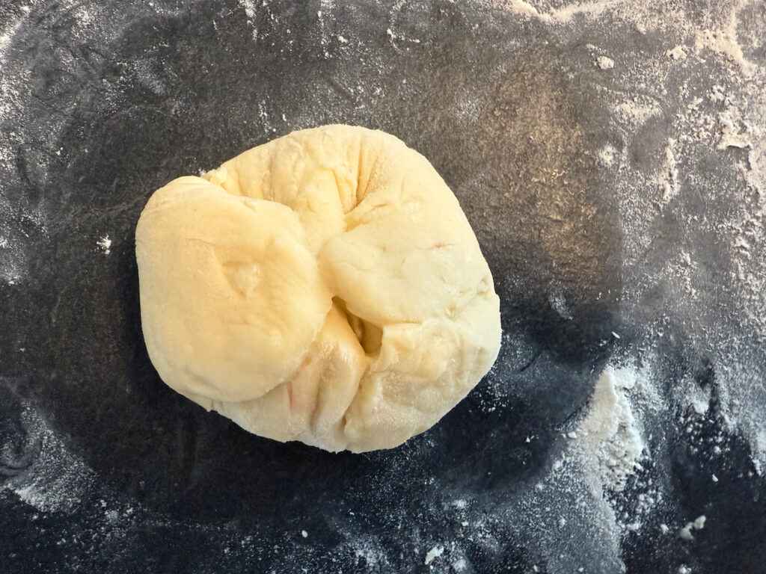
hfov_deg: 71.6
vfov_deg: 56.8
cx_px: 383
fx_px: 531
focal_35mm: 24
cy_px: 287
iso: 250
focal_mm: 2.22
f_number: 2.2
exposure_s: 1/50
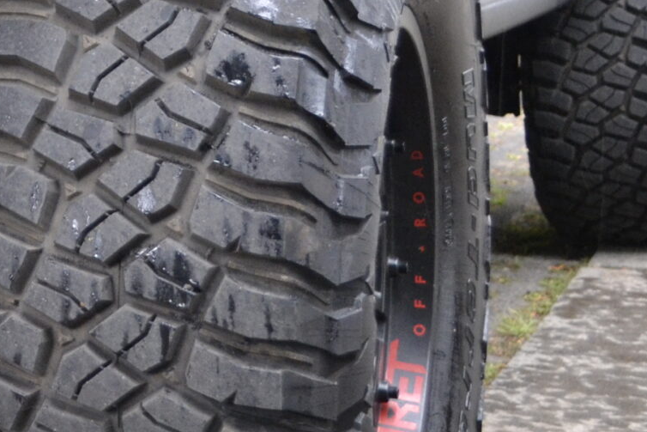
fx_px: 2013
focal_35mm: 112
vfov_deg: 11.9
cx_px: -336
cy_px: -106
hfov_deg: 16.6
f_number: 4
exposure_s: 1/60
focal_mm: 22
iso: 1250
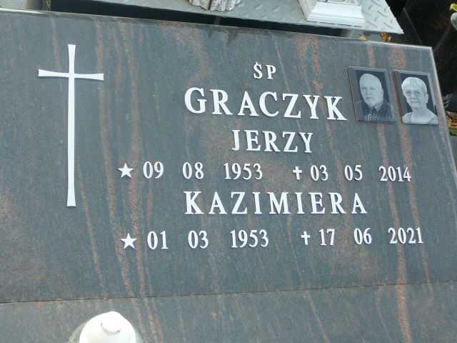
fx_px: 620
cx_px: 228
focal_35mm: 47
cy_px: 172
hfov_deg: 40.4
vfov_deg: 30.9
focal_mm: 7
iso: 80
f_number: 3.3
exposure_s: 1/60
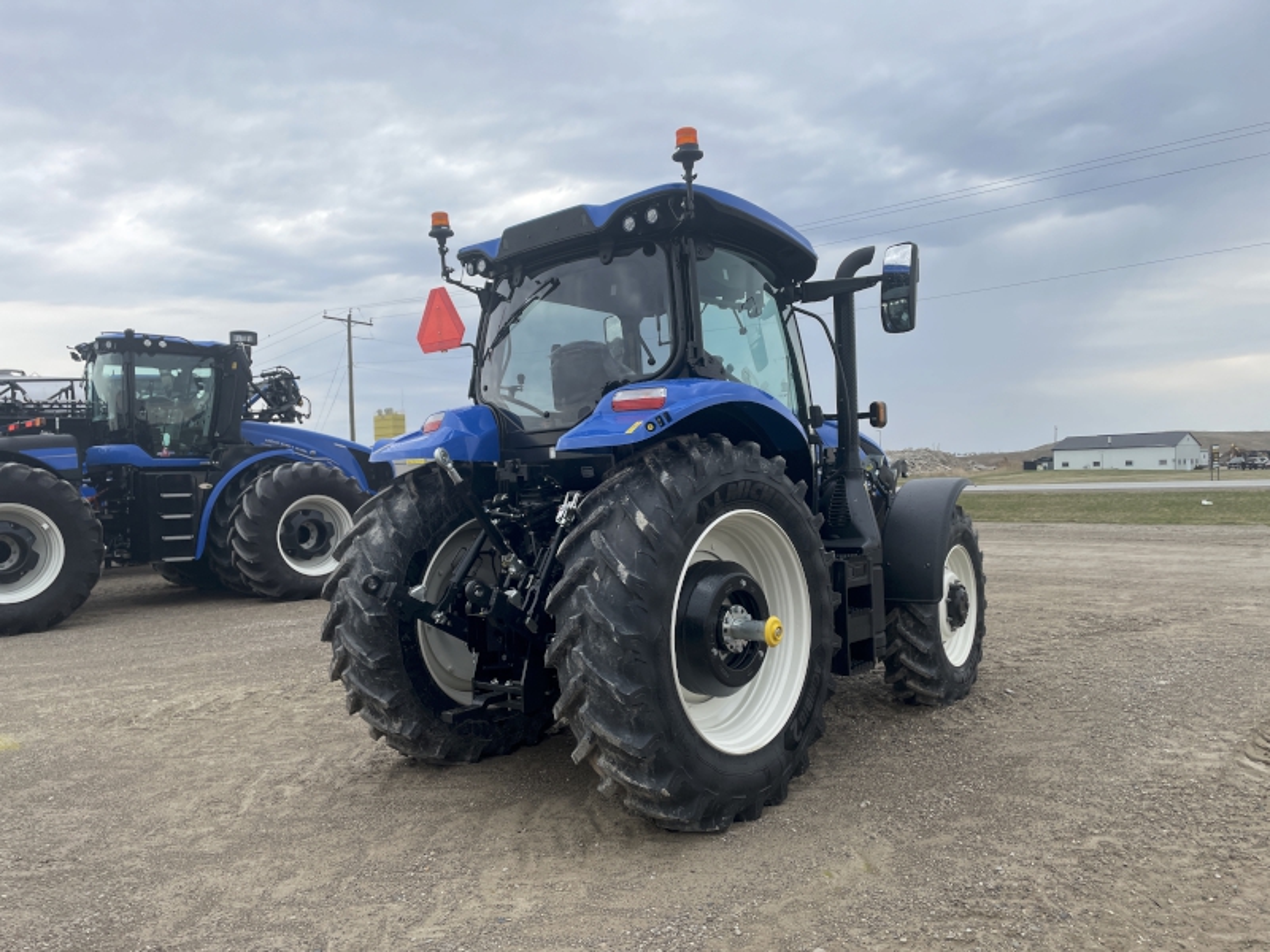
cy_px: 476
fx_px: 954
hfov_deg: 67.3
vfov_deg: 53.1
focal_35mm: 26
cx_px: 635
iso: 32
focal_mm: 4.2
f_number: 1.6
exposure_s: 1/917
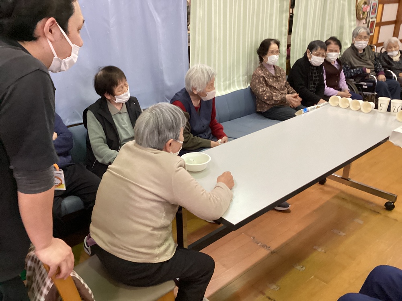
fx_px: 360
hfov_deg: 58.4
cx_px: 201
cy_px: 150
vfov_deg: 45.4
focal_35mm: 31
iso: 320
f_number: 2.4
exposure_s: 1/60
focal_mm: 3.3
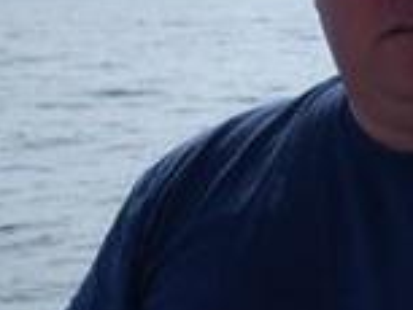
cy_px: 342
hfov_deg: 10.4
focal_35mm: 189
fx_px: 2257
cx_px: 367
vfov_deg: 7.8
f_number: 6.3
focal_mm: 7.6
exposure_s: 1/479
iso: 64
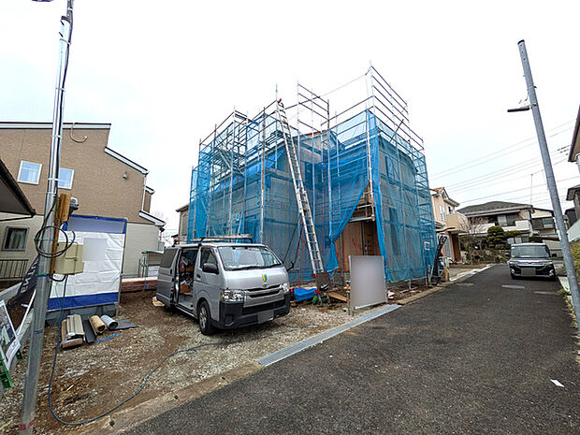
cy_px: 218
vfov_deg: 85.7
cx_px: 290
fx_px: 235
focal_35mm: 14
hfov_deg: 102.1
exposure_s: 1/1058
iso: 53
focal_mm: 1.83
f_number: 2.2
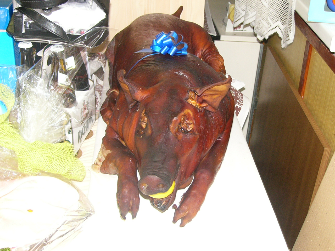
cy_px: 126
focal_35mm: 51
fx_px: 494
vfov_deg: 28.6
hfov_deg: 37.5
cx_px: 168
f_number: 2.8
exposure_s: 1/30
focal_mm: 6.7
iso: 100
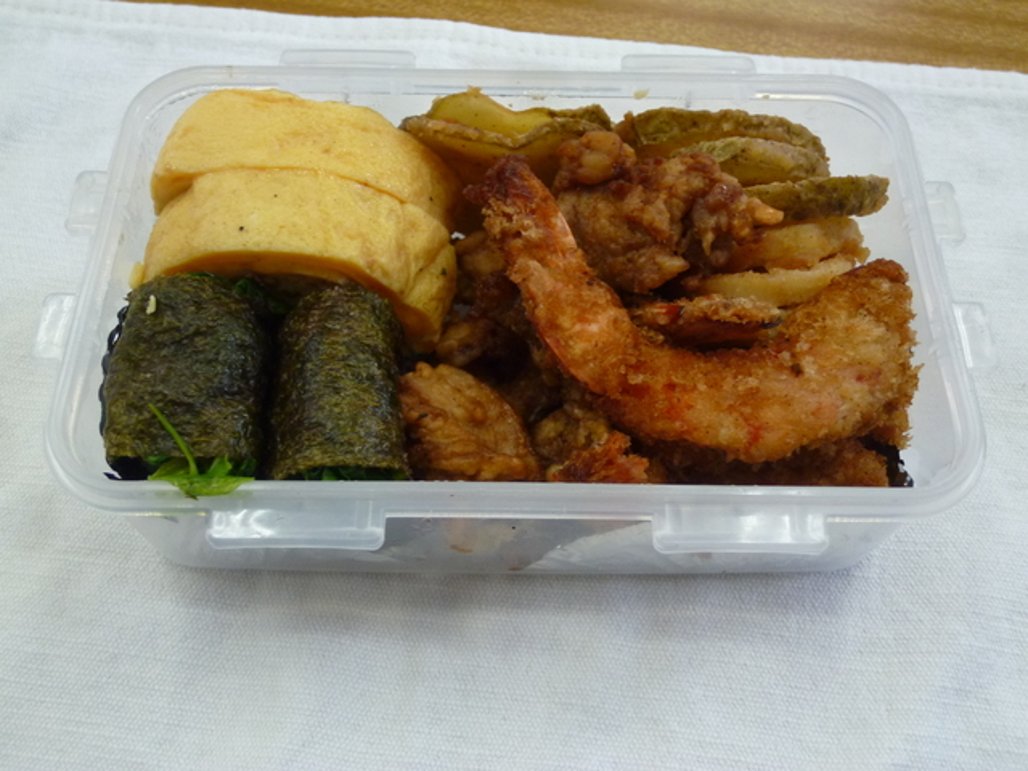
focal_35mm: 33
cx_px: 514
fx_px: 980
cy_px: 386
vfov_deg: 42.9
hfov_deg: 55.4
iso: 200
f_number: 2.6
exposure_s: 1/60
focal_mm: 5.8
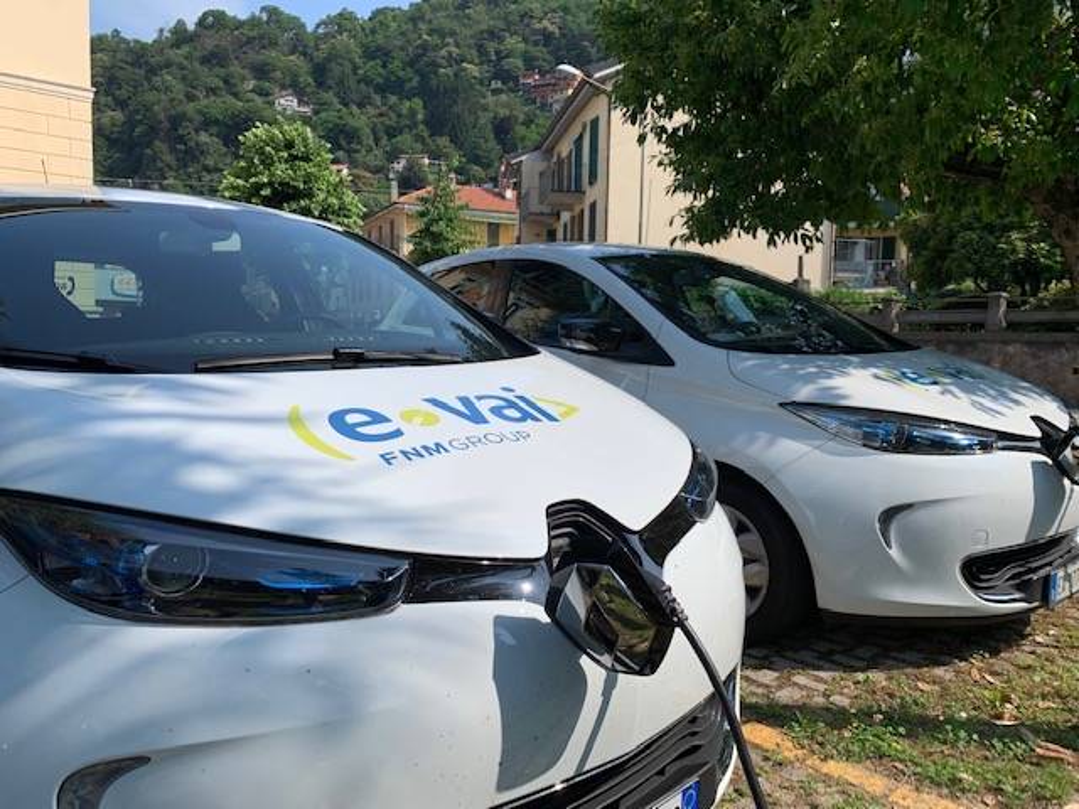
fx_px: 810
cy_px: 404
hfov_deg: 67.3
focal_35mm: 26
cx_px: 540
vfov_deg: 53.1
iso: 25
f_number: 1.8
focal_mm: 4.25
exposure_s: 1/2755
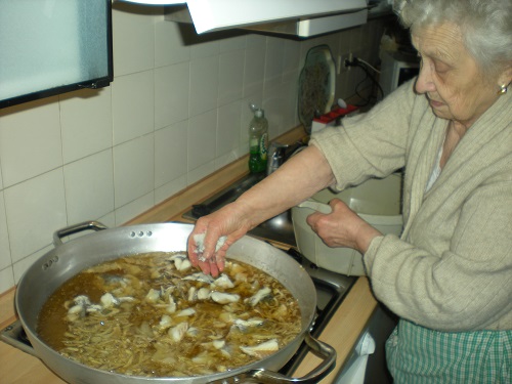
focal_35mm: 38
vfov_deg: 37.7
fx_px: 562
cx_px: 256
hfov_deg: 49.0
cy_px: 192
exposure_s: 1/60
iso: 64
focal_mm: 6.3
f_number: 3.1
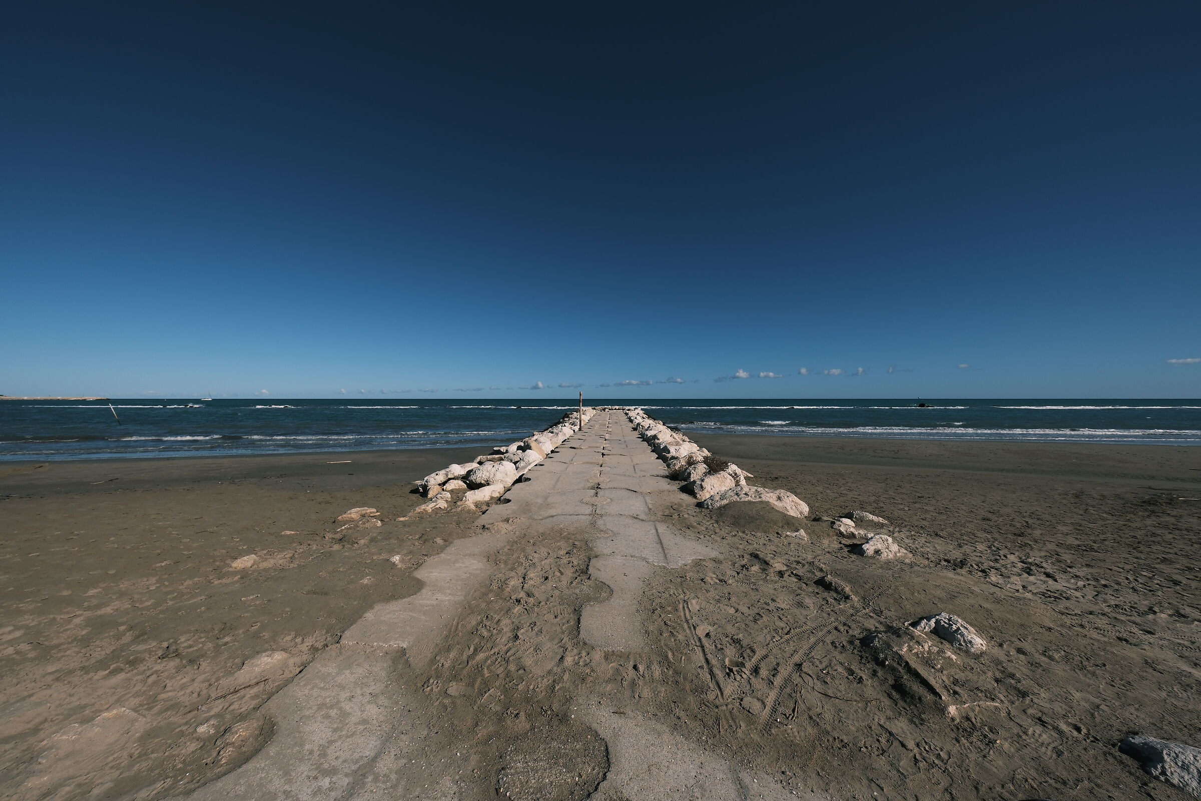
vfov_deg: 90.0
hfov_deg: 112.6
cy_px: 400
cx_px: 600
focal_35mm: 12
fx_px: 400
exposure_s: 1/1000
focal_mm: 8
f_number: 7.1
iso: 125
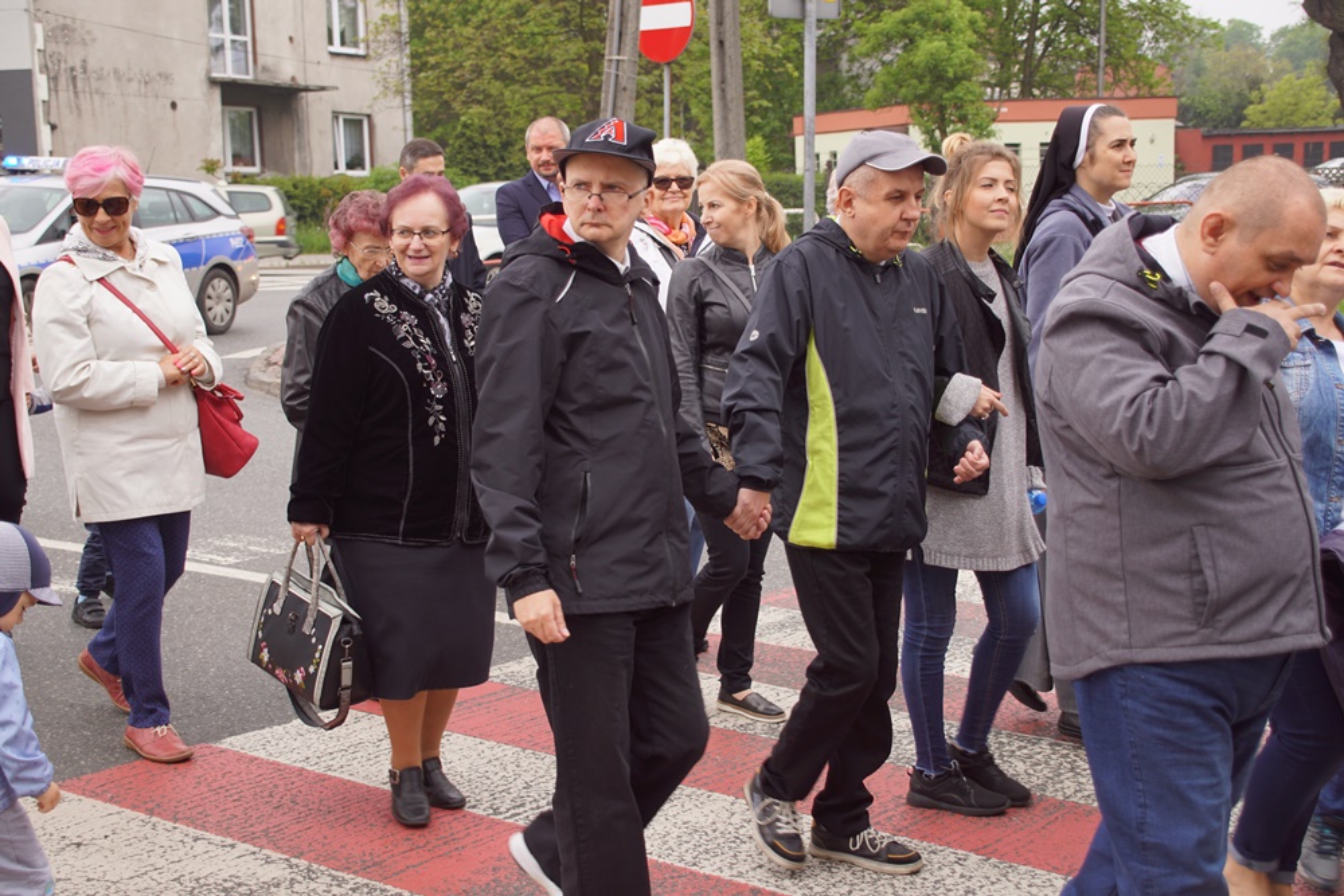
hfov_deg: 37.8
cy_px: 448
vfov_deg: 25.8
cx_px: 672
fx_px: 1960
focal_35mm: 52
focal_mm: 35
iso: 100
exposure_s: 1/160
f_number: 4.5
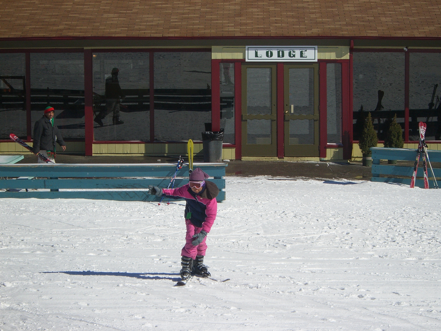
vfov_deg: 13.0
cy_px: 166
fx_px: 1452
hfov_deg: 17.3
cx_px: 220
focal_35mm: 114
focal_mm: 18.6
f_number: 8.3
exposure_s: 1/400
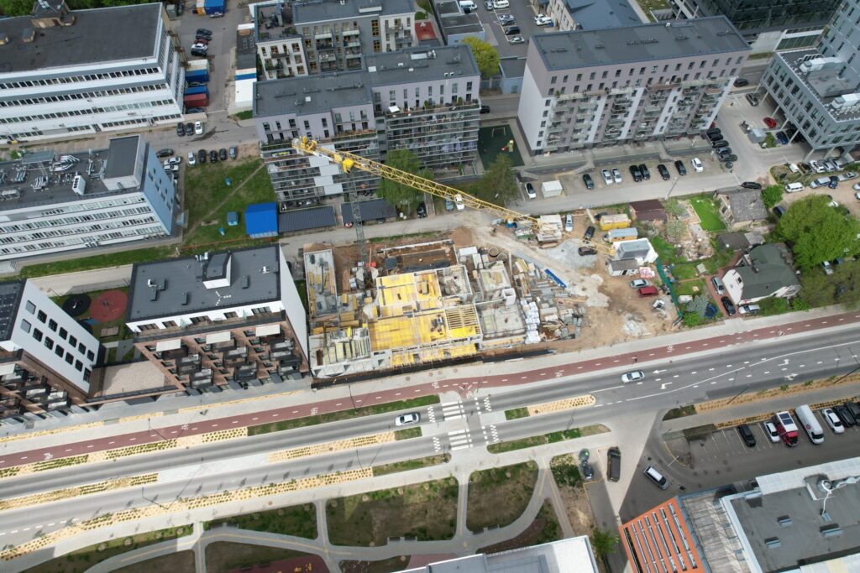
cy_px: 286
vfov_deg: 57.2
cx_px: 430
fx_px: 526
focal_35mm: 22
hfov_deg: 78.6
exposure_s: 1/1250
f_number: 2.8
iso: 100
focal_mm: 8.38
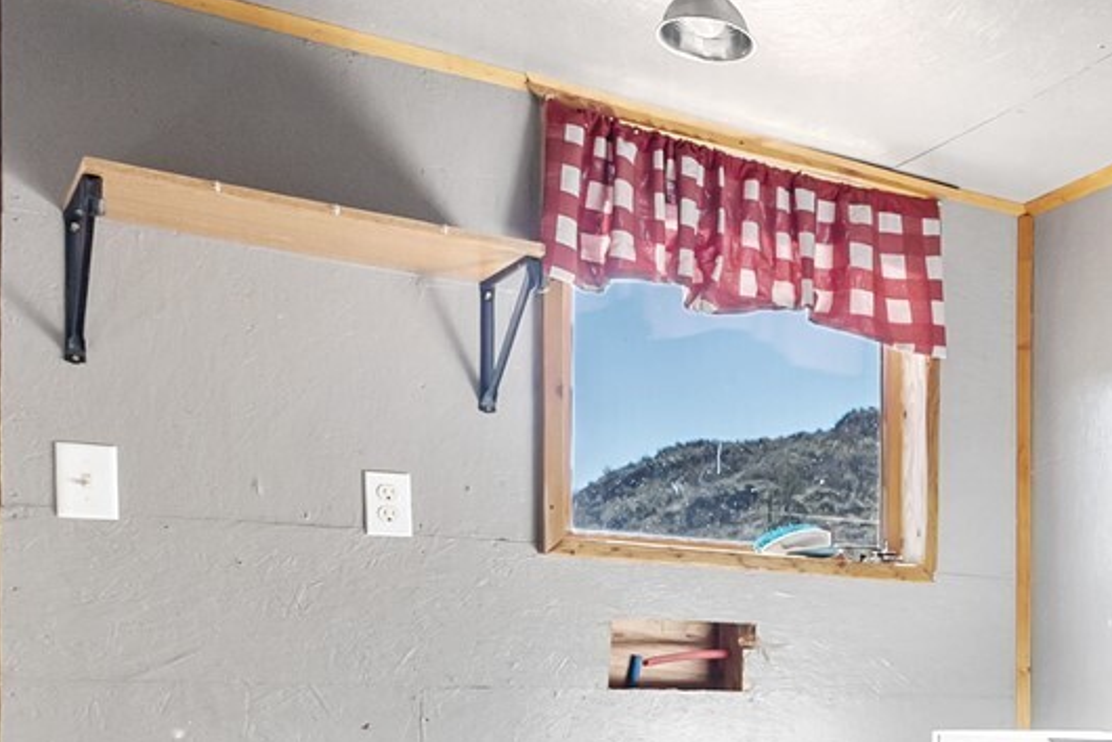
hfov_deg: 31.4
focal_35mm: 49
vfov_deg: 26.3
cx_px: 1432
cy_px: 700
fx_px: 1523
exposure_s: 1/50
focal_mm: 15.4
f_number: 2.8
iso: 400
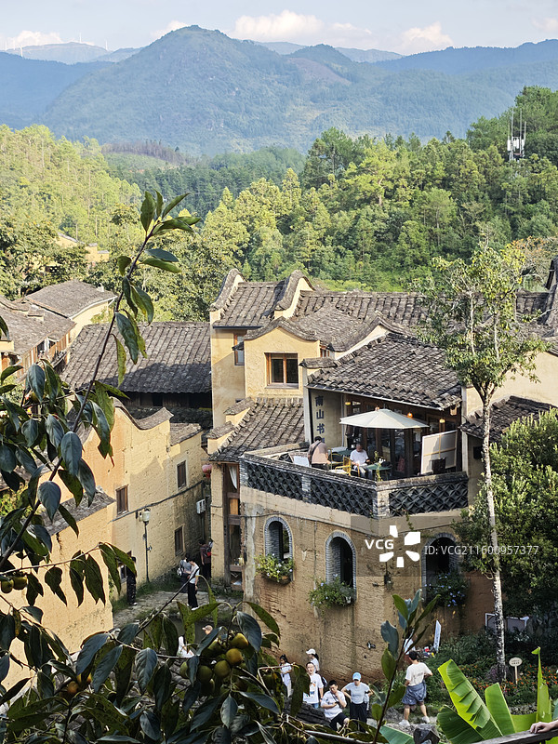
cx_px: 279
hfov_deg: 19.6
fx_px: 1612
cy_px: 372
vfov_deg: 26.0
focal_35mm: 75
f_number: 1.44
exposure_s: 1/926
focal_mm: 6.68
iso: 50
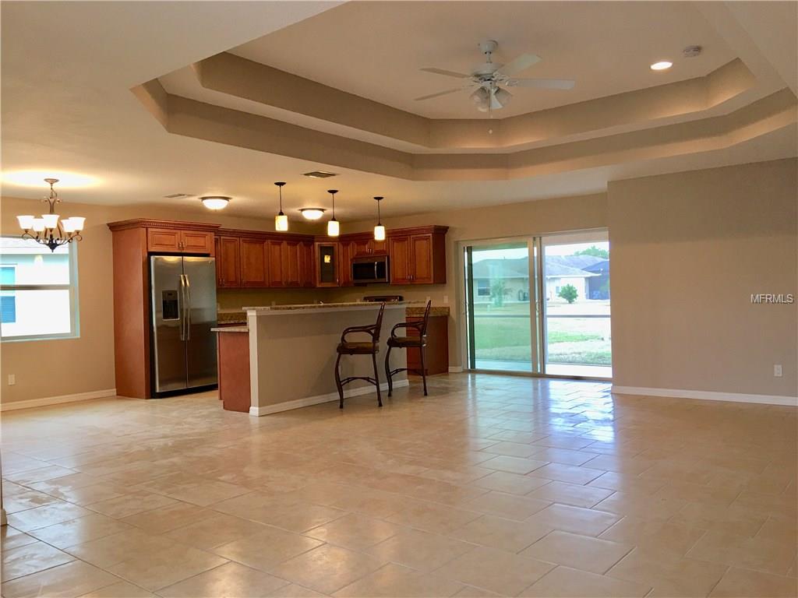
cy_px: 299
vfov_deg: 48.2
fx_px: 669
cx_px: 399
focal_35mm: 29
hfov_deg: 61.7
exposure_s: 1/30
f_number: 2.2
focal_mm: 4.15
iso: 32
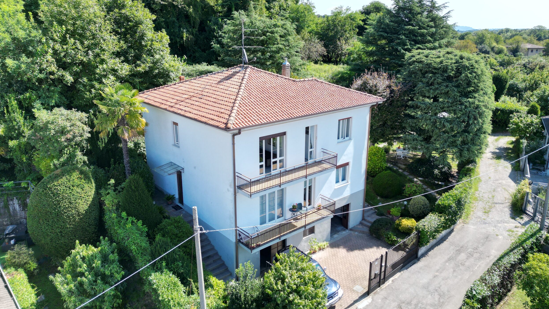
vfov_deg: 42.9
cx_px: 279
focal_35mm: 27
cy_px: 142
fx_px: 393
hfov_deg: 69.9
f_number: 1.7
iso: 100
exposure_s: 1/1500
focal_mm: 6.72
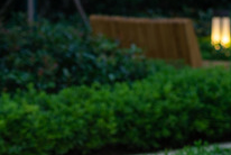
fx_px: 1337
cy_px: 188
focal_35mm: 208
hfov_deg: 9.9
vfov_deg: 6.6
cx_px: 96
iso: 100
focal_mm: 55
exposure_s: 1/100
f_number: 3.2
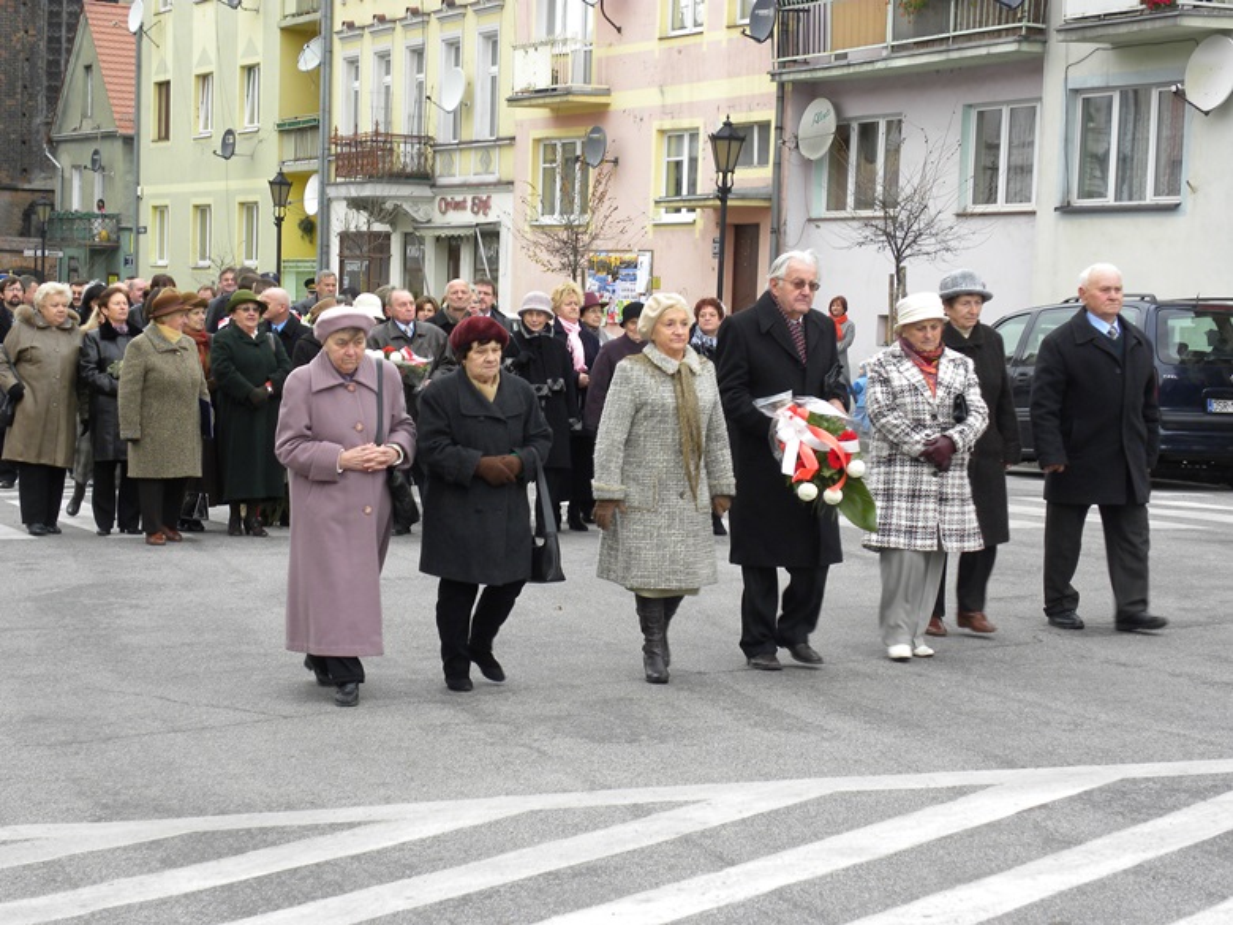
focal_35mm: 85
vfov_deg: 17.4
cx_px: 616
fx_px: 3028
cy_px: 462
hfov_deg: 23.0
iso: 92
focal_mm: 15.1
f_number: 4
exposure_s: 1/89.1
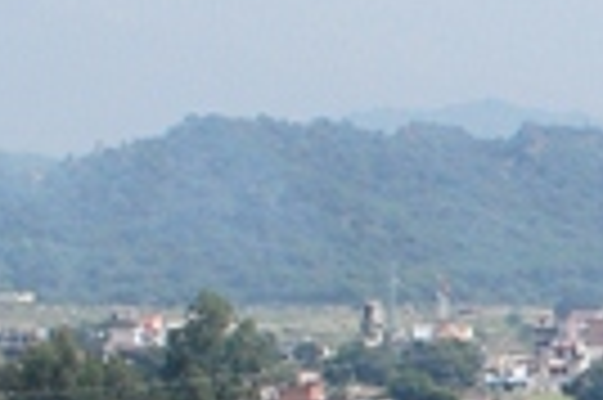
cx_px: 1359
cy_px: 622
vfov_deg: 4.6
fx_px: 5002
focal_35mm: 299
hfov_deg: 6.6
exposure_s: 1/200
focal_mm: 26
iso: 200
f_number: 10
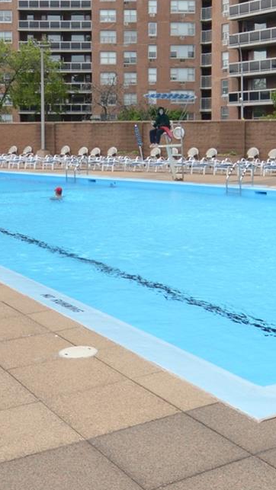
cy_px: 148
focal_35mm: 50
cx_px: 168
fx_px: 650
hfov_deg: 23.9
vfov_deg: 40.6
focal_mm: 10
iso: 100
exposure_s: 1/200
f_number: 8
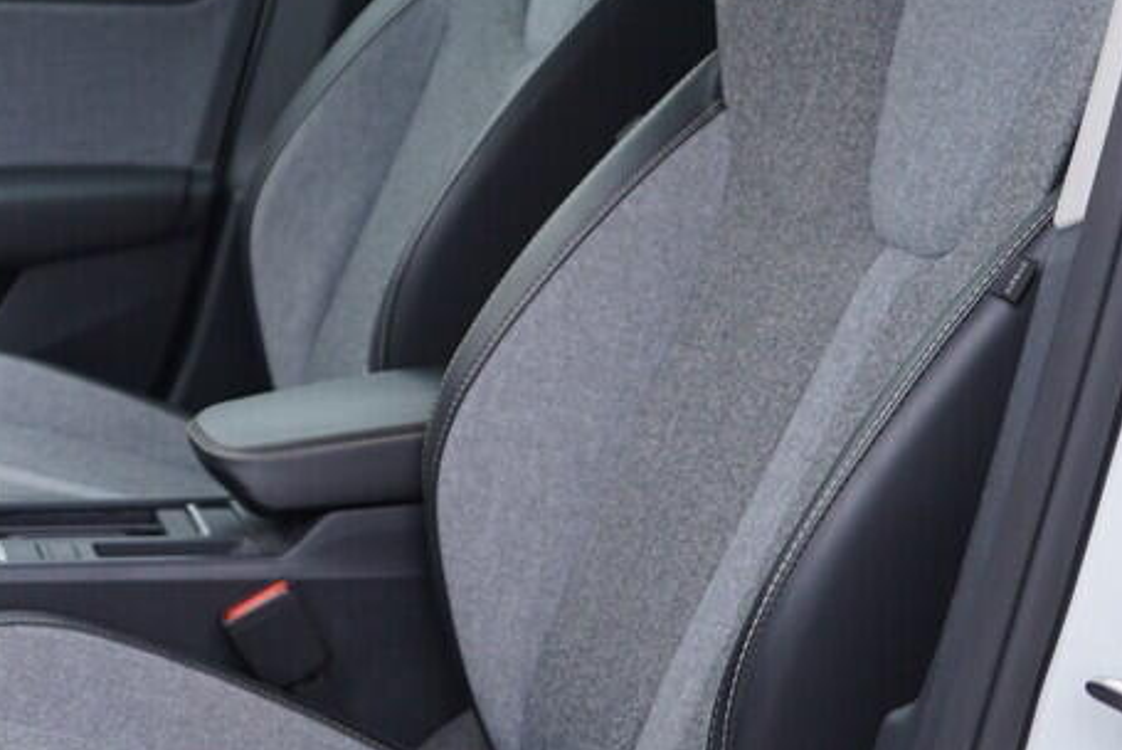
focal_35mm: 81
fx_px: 2526
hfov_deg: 23.7
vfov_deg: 16.8
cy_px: 159
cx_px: -52
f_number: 2.8
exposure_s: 1/50
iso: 125
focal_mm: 24
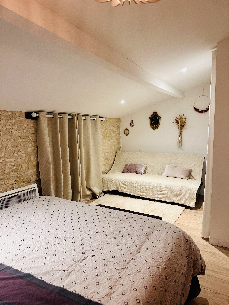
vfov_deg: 71.6
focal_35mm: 24
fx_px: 212
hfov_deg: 56.8
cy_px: 152
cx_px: 114
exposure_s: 1/50
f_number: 1.78
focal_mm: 6.86
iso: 200
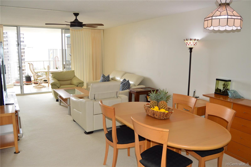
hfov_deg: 67.4
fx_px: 188
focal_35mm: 27
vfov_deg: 47.8
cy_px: 84
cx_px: 126
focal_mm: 18
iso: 400
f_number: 4.5
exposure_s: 1/200
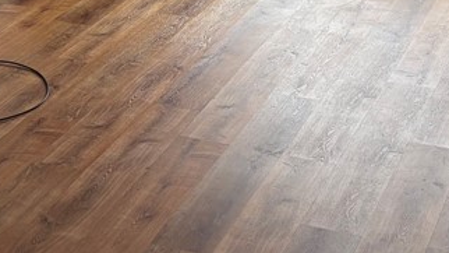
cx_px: 247
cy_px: 32
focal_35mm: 90
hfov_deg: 23.7
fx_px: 1071
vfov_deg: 13.3
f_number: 1.6
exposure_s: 1/120
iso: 125
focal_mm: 5.96
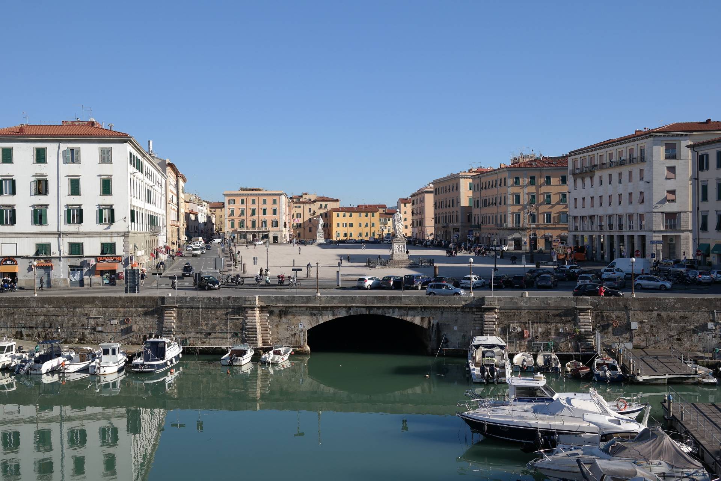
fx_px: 721
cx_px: 360
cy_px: 240
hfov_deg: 53.1
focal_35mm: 36
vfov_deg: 36.9
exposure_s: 1/250
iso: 100
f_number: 6.3
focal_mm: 24
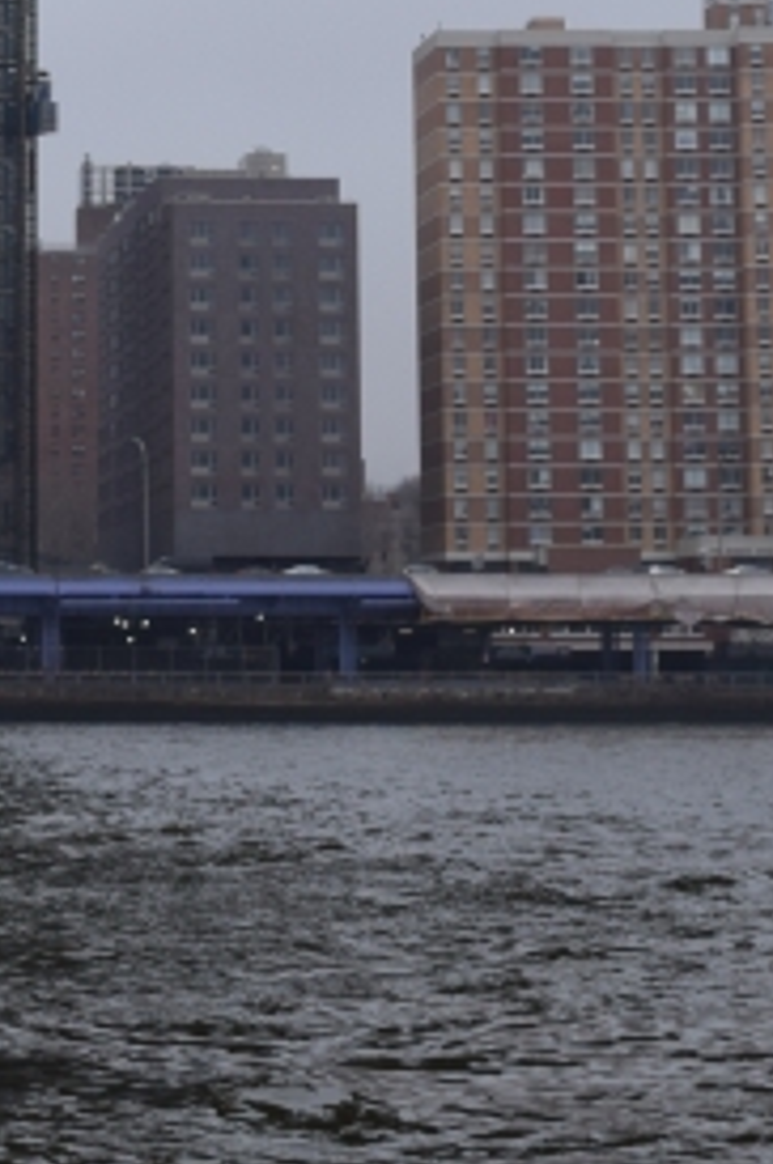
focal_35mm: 157
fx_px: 5069
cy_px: -374
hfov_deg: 8.6
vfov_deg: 12.7
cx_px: -187
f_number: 8
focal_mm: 28
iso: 280
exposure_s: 1/250
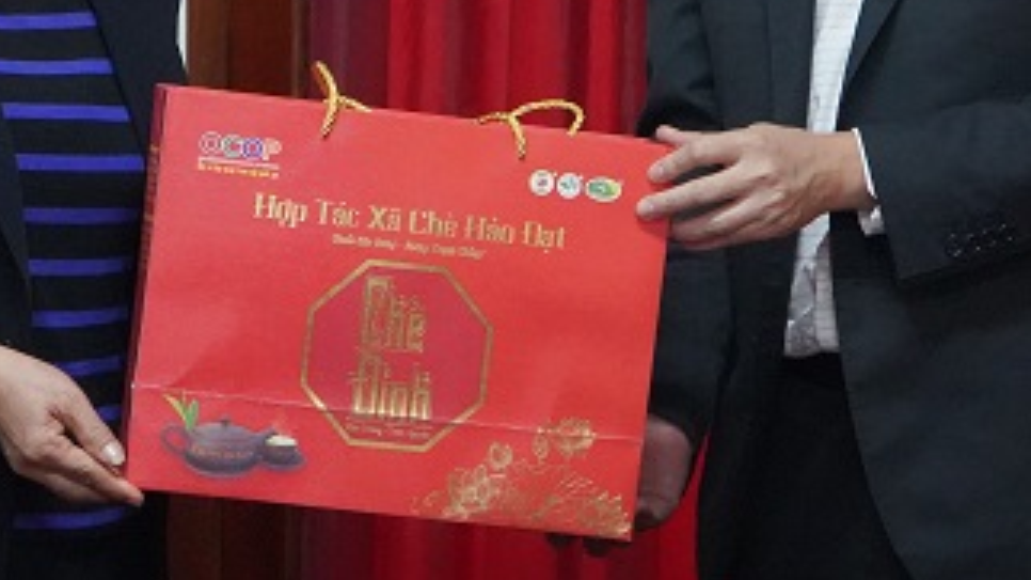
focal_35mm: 182
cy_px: -14
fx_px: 4975
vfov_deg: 6.6
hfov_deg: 11.8
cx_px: 327
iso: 12800
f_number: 5.6
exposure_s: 1/160
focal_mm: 70
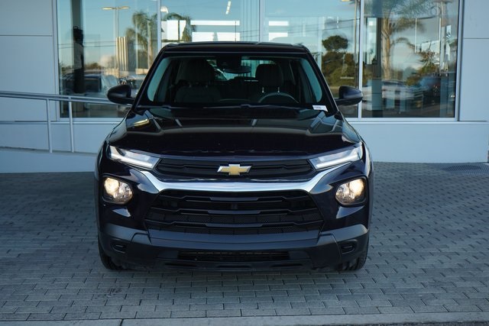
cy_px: 163
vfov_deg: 30.5
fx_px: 598
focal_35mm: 44
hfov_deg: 44.5
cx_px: 244
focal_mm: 44
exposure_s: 1/250
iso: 1000
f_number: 8
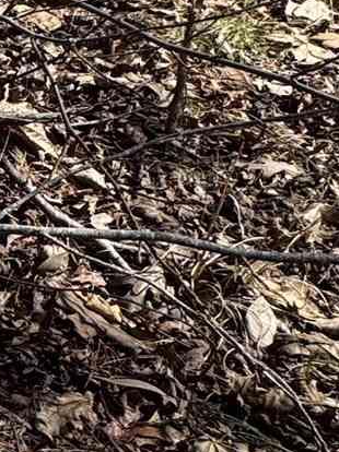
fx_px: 1020
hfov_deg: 12.6
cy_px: 91
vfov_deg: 24.6
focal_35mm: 78
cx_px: -560
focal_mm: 2.22
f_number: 2.2
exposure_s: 1/849
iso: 50
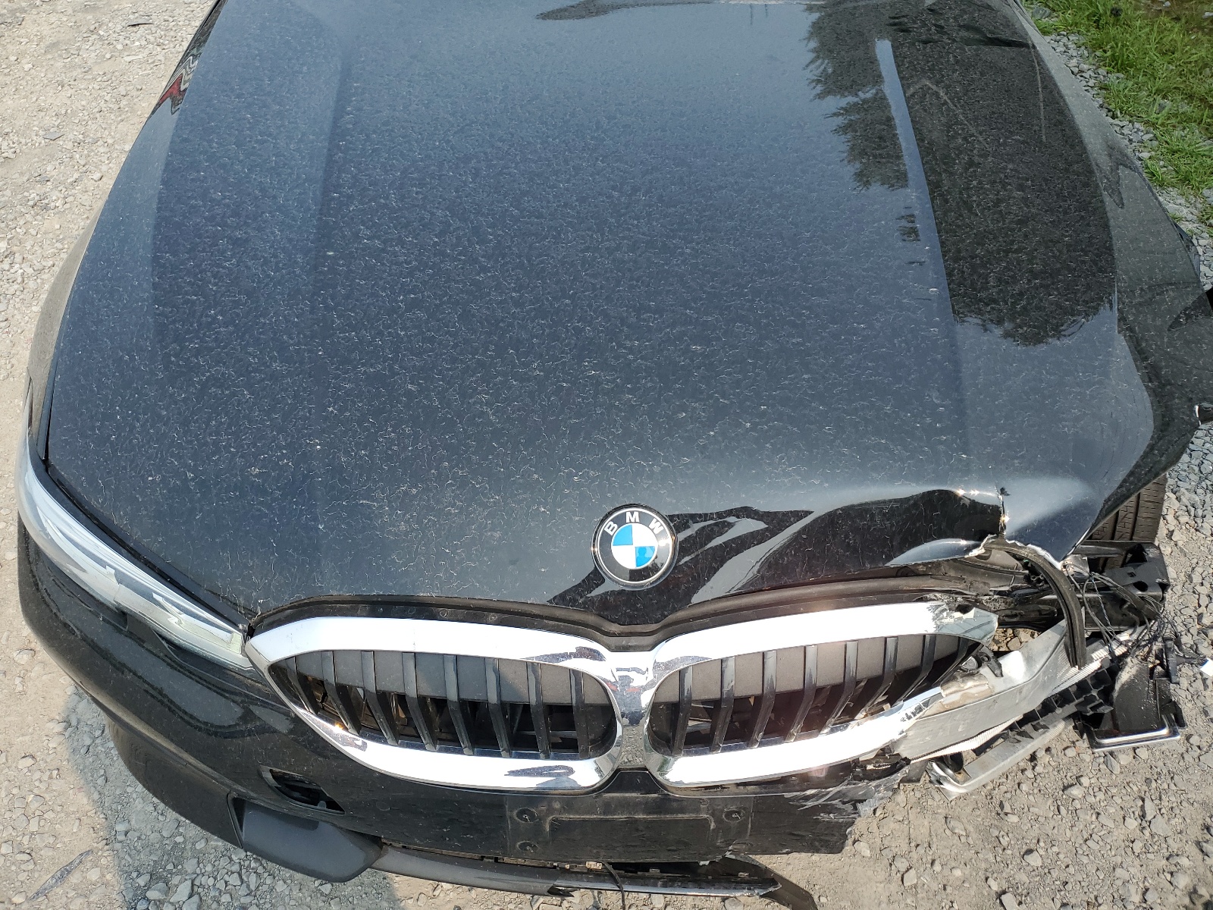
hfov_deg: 67.3
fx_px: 911
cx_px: 606
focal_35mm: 26
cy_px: 455
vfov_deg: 53.1
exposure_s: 1/1667
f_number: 1.5
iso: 50
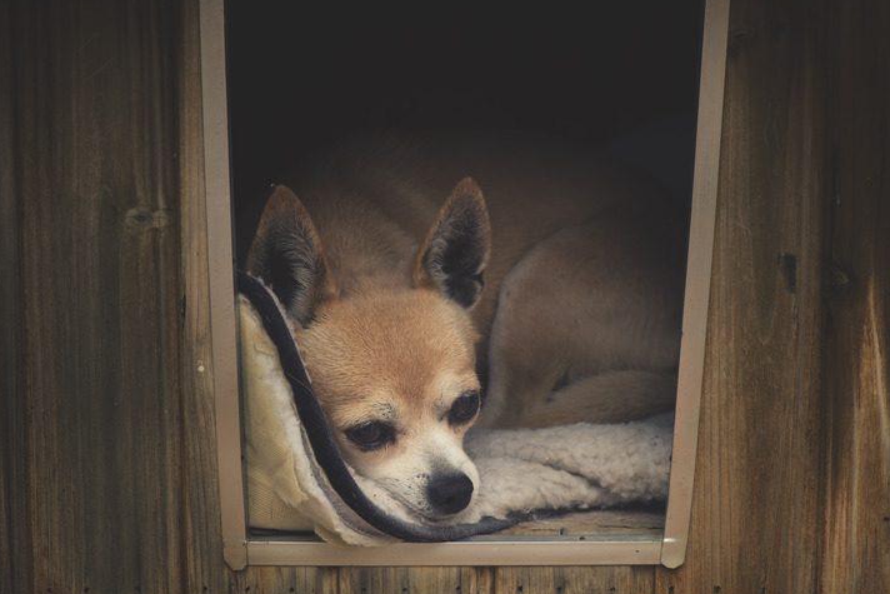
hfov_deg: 17.8
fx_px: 2843
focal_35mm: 115
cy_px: 293
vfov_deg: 11.9
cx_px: 460
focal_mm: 105
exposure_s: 1/60
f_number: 7.1
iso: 200
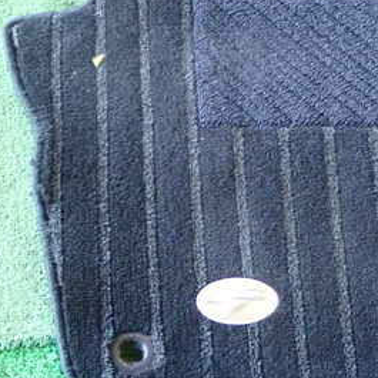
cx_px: 237
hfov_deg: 17.4
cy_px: 177
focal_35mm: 100
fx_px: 1235
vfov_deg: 17.4
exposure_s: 1/20
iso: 800
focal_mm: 9.01
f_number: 3.2
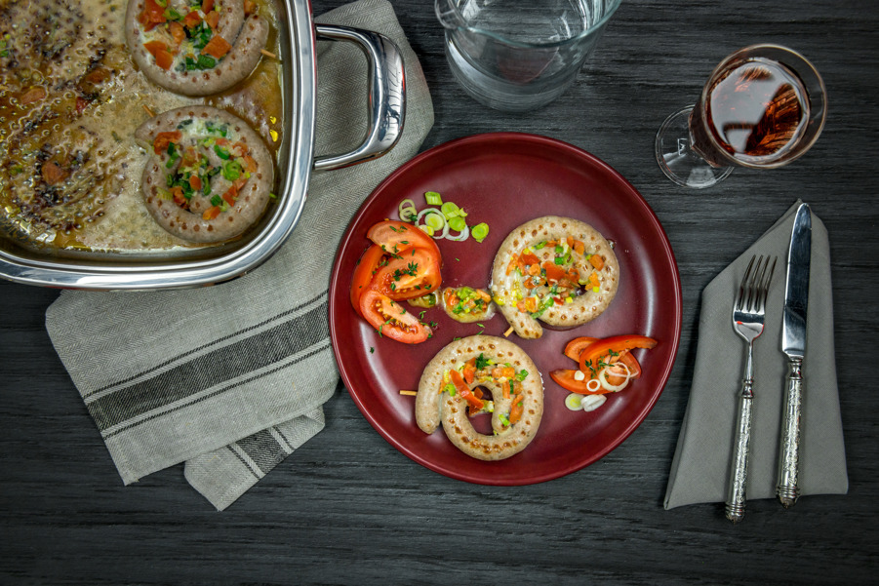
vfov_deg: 35.1
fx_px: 928
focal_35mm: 38
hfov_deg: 50.7
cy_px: 293
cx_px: 440
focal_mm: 38
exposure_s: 1/50
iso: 640
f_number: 6.3
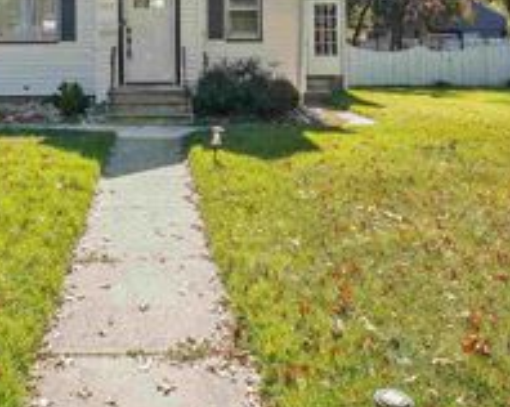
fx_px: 577
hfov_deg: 46.6
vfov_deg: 35.3
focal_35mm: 38
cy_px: 1
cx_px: 152
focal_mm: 16.1
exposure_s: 1/20
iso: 250
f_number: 22
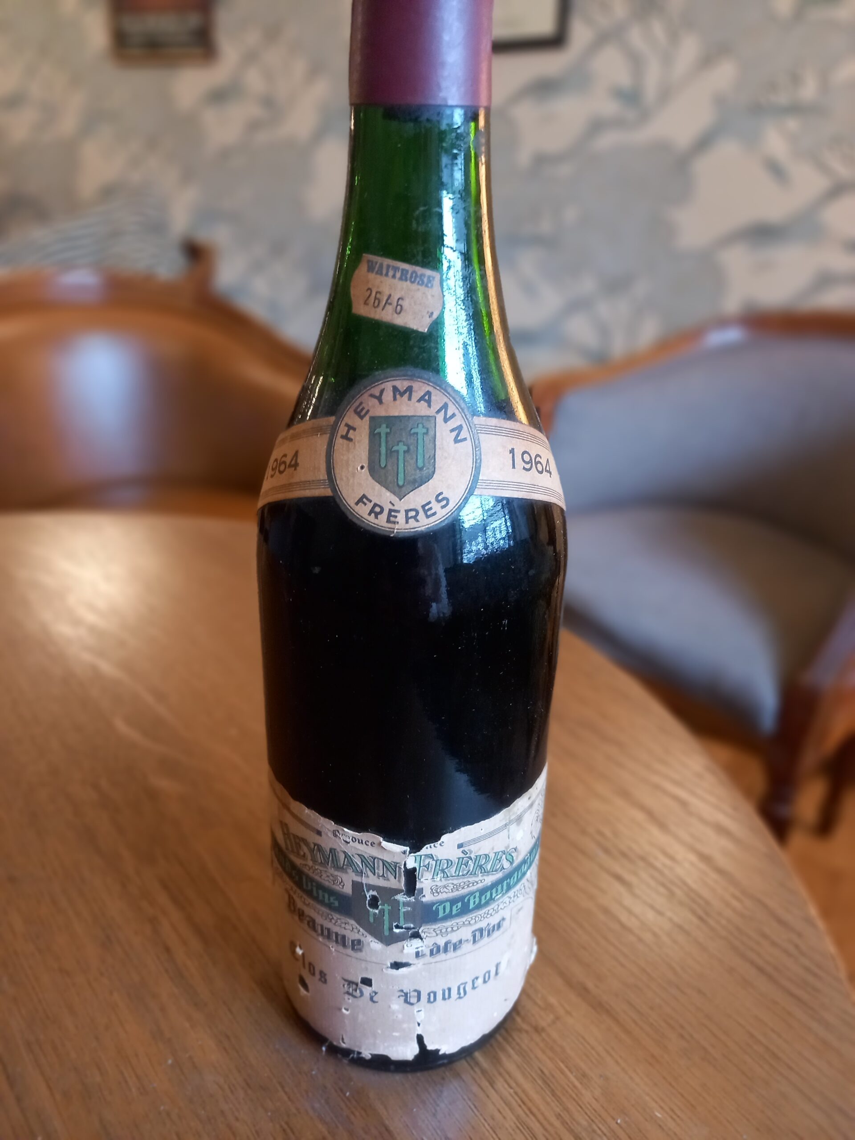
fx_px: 823
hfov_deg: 54.9
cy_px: 570
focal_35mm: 25
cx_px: 428
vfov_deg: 69.4
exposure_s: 1/23
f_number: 2
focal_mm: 4.6
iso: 400
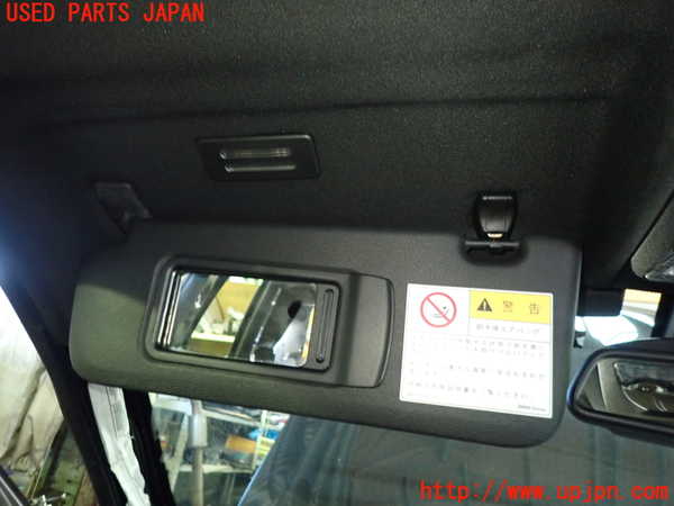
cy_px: 253
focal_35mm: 25
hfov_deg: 69.4
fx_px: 487
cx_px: 337
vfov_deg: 54.9
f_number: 2
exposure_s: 1/20
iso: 800
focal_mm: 4.5
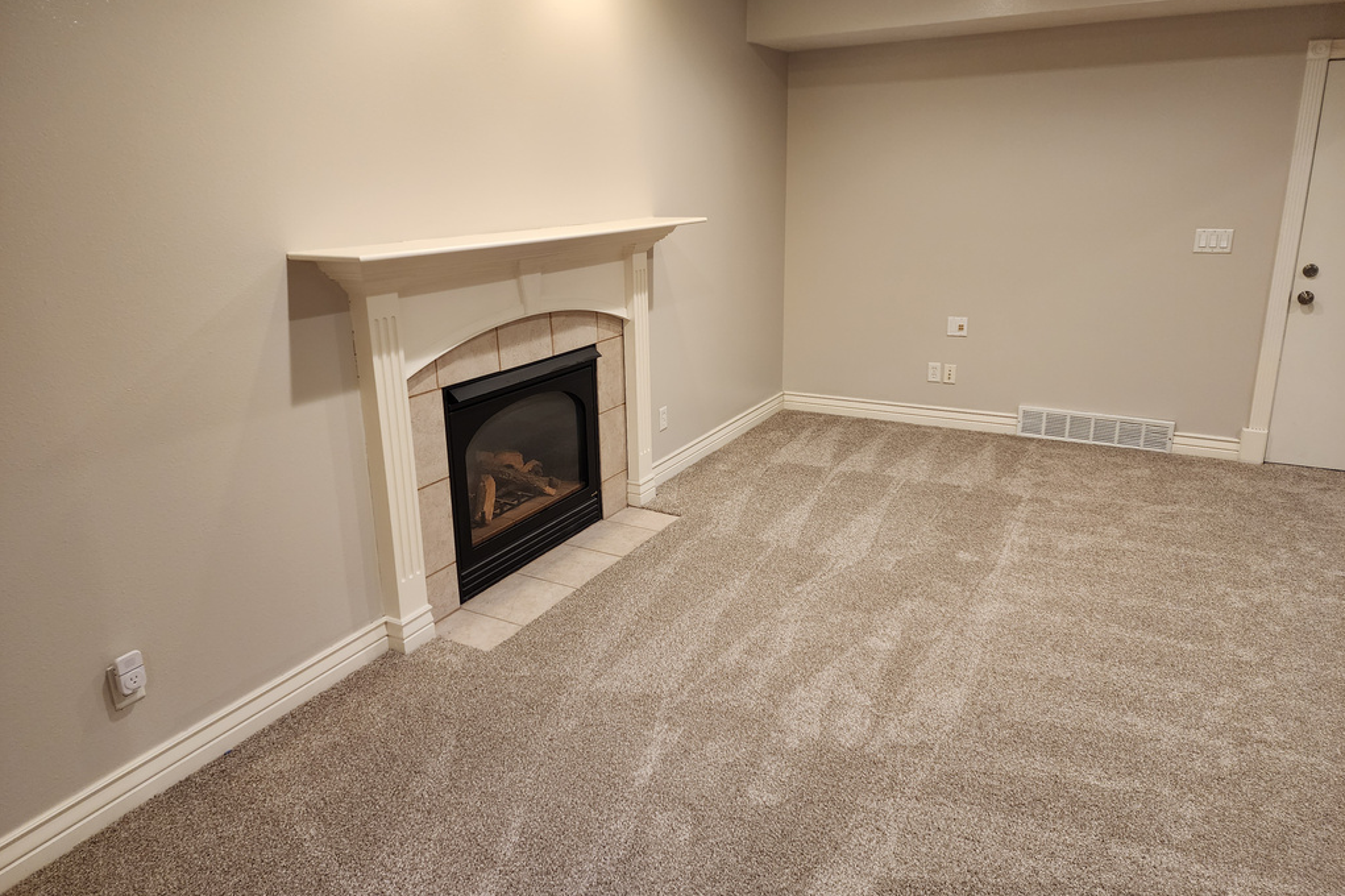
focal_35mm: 24
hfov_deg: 73.8
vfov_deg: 53.0
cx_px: 673
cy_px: 414
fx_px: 896
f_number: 1.8
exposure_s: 1/120
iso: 320
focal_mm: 6.4
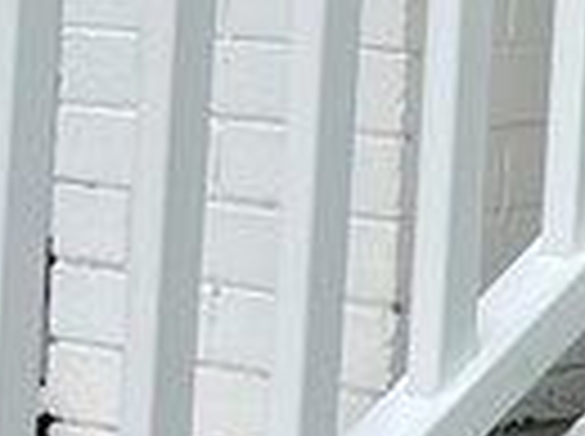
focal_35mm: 205
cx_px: 1498
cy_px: -333
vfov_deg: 7.0
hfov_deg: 8.6
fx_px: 3458
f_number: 1.5
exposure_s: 1/1395
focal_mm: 5.7
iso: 50
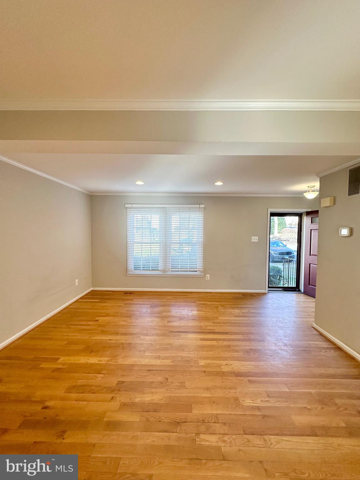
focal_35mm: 14
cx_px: 180
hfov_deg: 85.7
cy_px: 240
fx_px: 194
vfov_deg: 102.1
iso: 125
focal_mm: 2.22
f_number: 2.2
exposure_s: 1/120
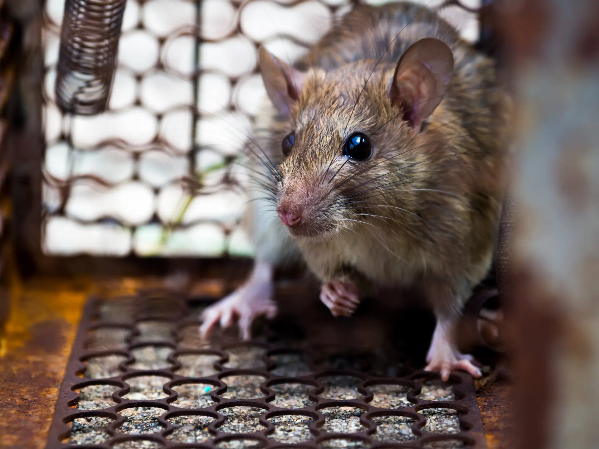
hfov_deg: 11.5
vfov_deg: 8.6
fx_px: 2976
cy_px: 224
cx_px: 300
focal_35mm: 172
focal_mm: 86
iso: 400
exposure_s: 1/200
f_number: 4
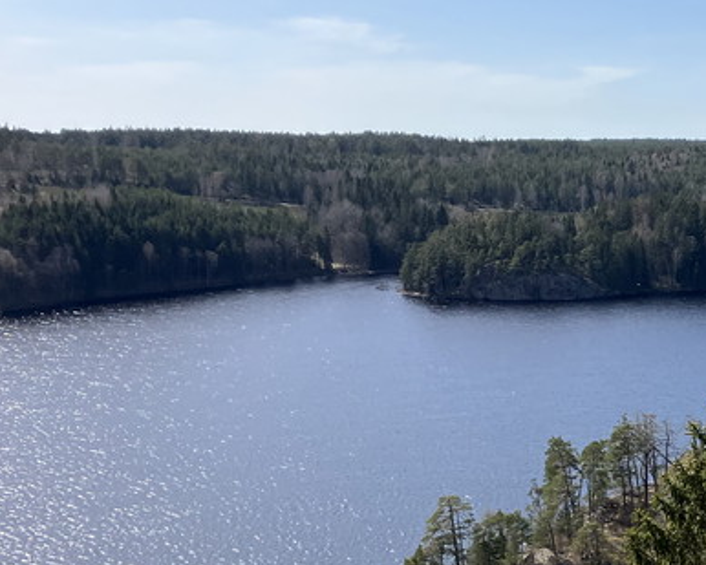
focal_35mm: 68
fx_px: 1421
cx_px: 818
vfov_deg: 22.3
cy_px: 421
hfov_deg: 25.4
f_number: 1.8
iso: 32
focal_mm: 3.99
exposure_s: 1/3040
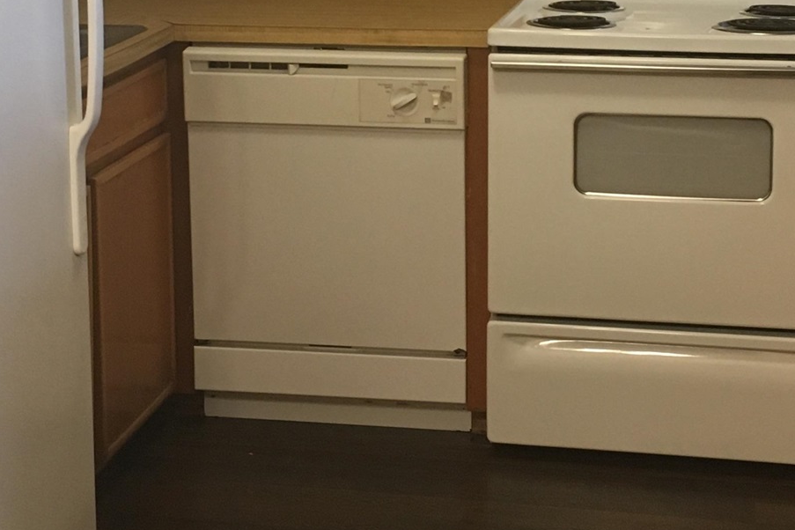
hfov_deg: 26.3
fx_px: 1700
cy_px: 4
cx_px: 436
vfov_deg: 17.3
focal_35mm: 77
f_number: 2.2
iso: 100
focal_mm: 4.15
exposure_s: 1/30
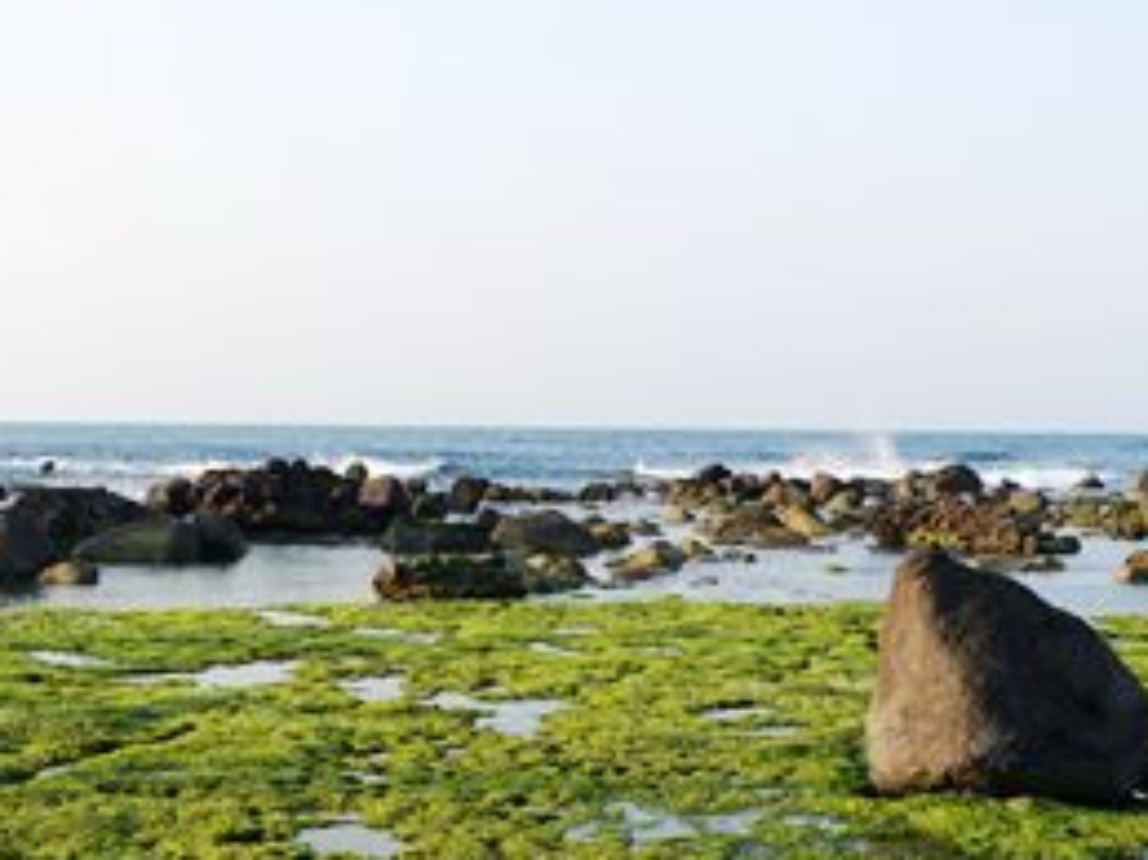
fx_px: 1923
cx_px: 705
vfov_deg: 24.2
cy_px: 844
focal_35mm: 58
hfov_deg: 33.1
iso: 125
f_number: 4
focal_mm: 8.8
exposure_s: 1/250
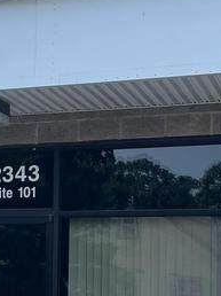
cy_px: 255
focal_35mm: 109
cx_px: -60
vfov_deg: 17.8
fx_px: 929
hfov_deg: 13.1
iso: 32
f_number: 1.6
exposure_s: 1/1715
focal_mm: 4.2
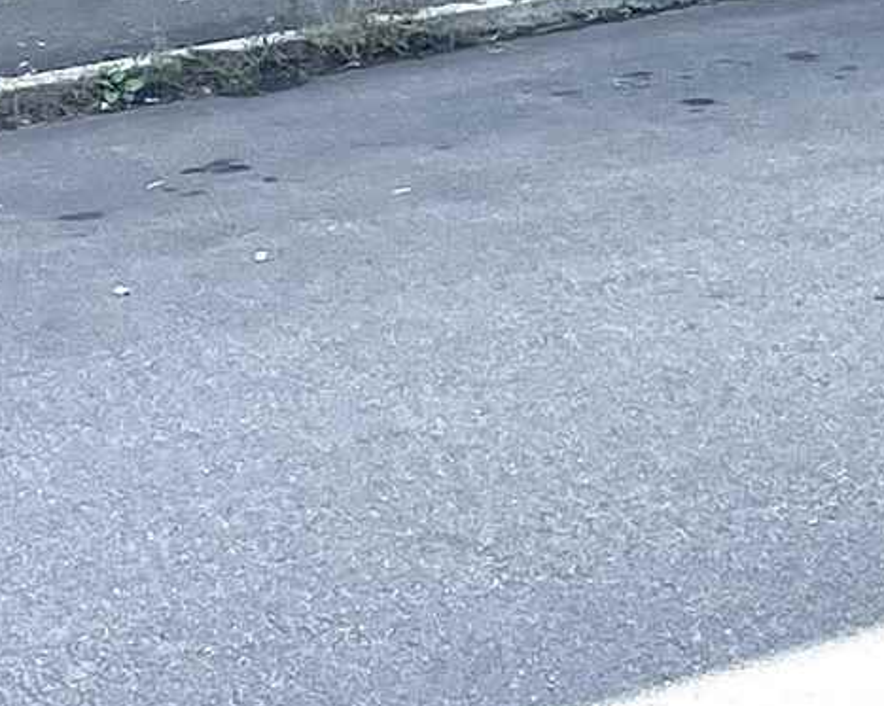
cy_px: -1143
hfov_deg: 11.5
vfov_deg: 8.3
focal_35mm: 167
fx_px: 4366
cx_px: 123
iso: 32
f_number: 1.6
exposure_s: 1/4902
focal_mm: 5.1
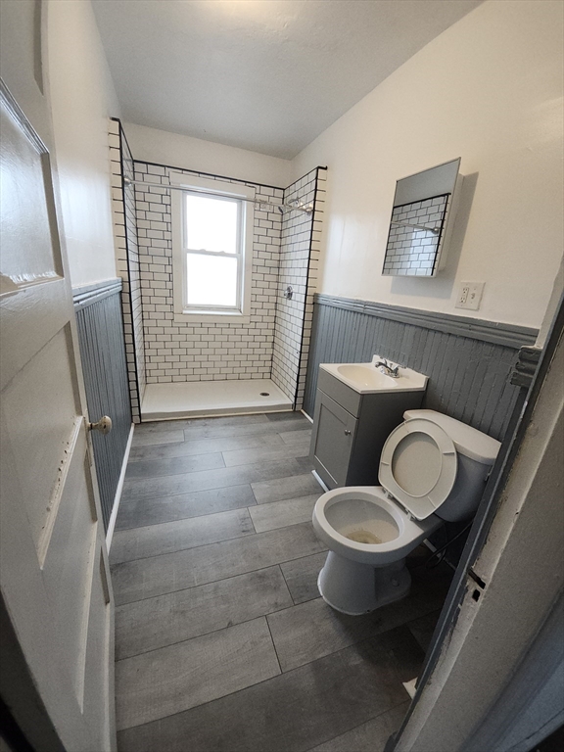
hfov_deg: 89.9
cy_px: 376
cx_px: 282
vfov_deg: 106.2
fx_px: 282
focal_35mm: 13
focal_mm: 1.74
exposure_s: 1/60
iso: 125
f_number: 2.2
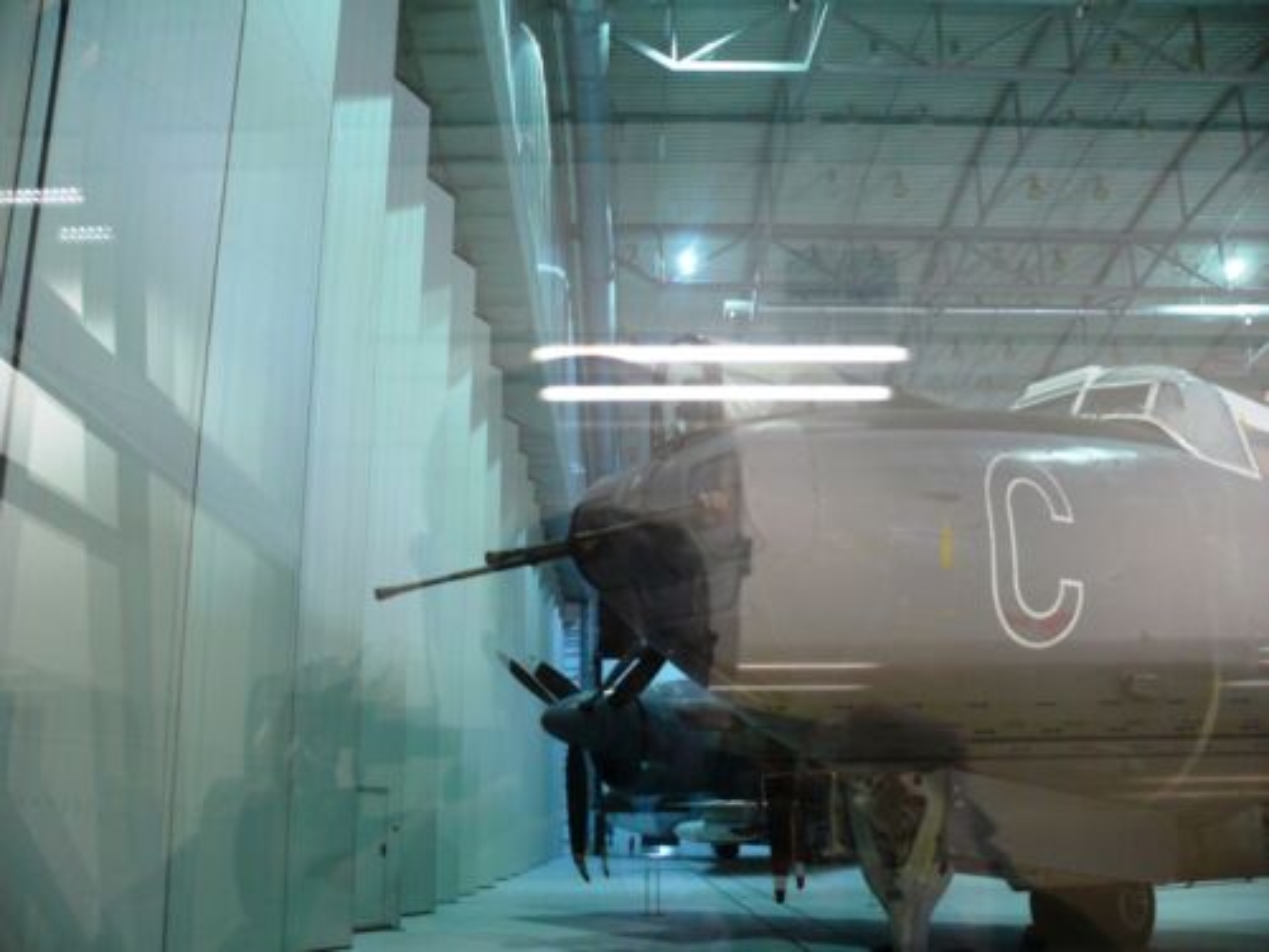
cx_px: 634
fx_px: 1283
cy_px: 476
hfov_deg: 52.6
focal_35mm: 35
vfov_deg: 40.7
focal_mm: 7.4
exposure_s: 1/13
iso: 200
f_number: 2.8
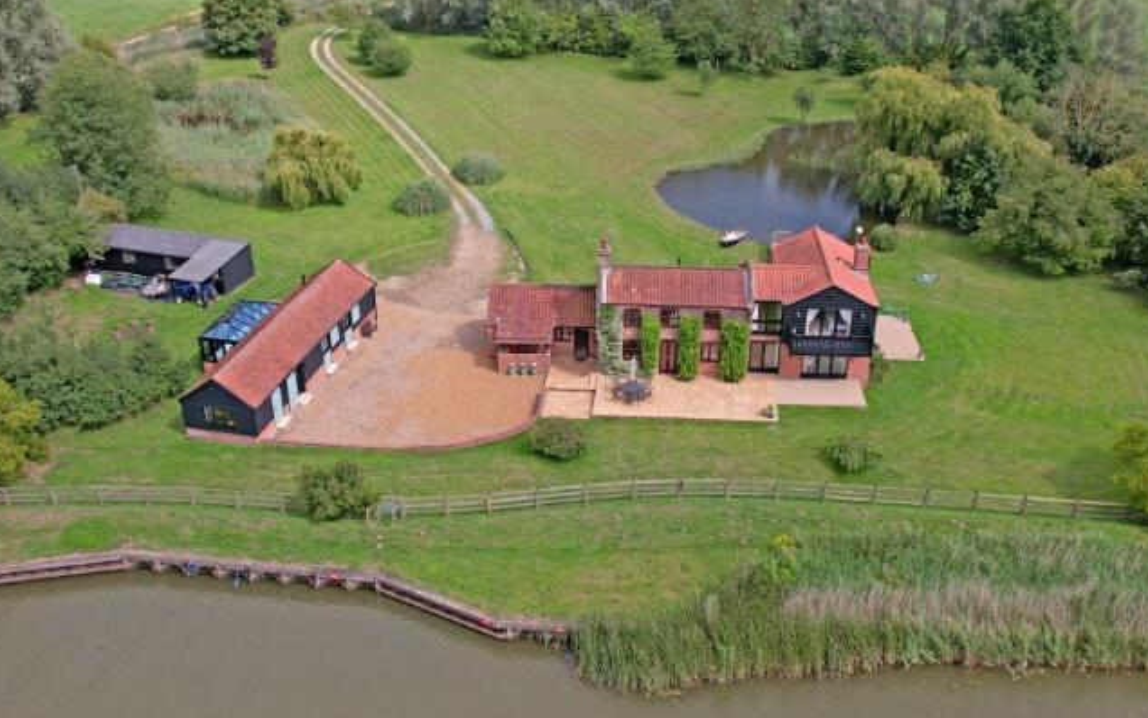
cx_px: 563
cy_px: 369
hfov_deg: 54.0
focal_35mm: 36
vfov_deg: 35.4
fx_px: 1127
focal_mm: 8.38
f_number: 2.8
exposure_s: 1/80
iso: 100
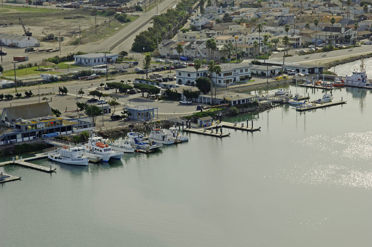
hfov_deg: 19.5
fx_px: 1084
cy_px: 124
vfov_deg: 13.0
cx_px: 186
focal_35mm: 105
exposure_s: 1/1000
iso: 400
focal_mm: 70
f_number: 9.5
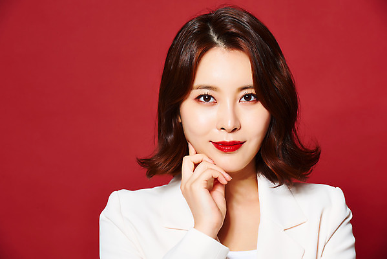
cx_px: 194
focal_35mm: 200
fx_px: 2151
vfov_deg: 6.9
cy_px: 130
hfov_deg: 10.3
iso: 100
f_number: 16
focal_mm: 200
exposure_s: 1/125
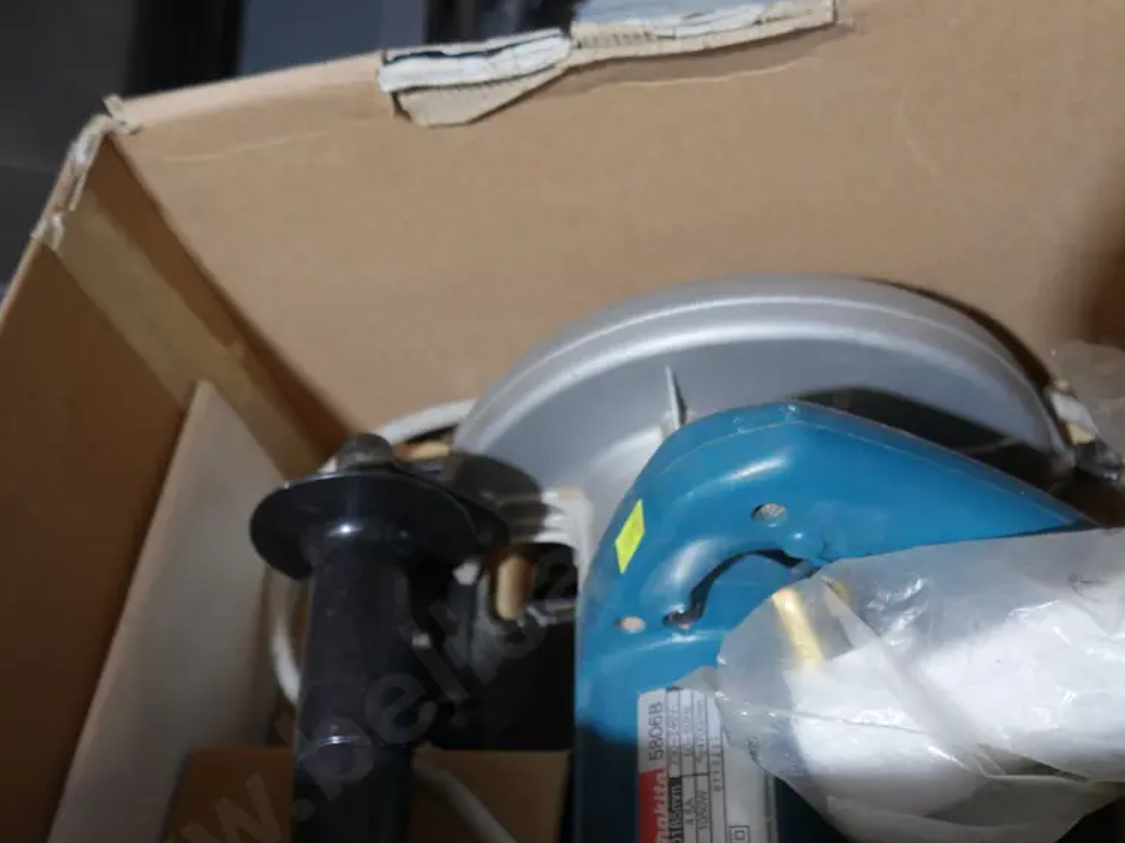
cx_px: 636
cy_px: 528
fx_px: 1235
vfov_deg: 37.5
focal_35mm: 38
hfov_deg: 48.9
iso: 400
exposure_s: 1/60
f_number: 3.5
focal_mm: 14
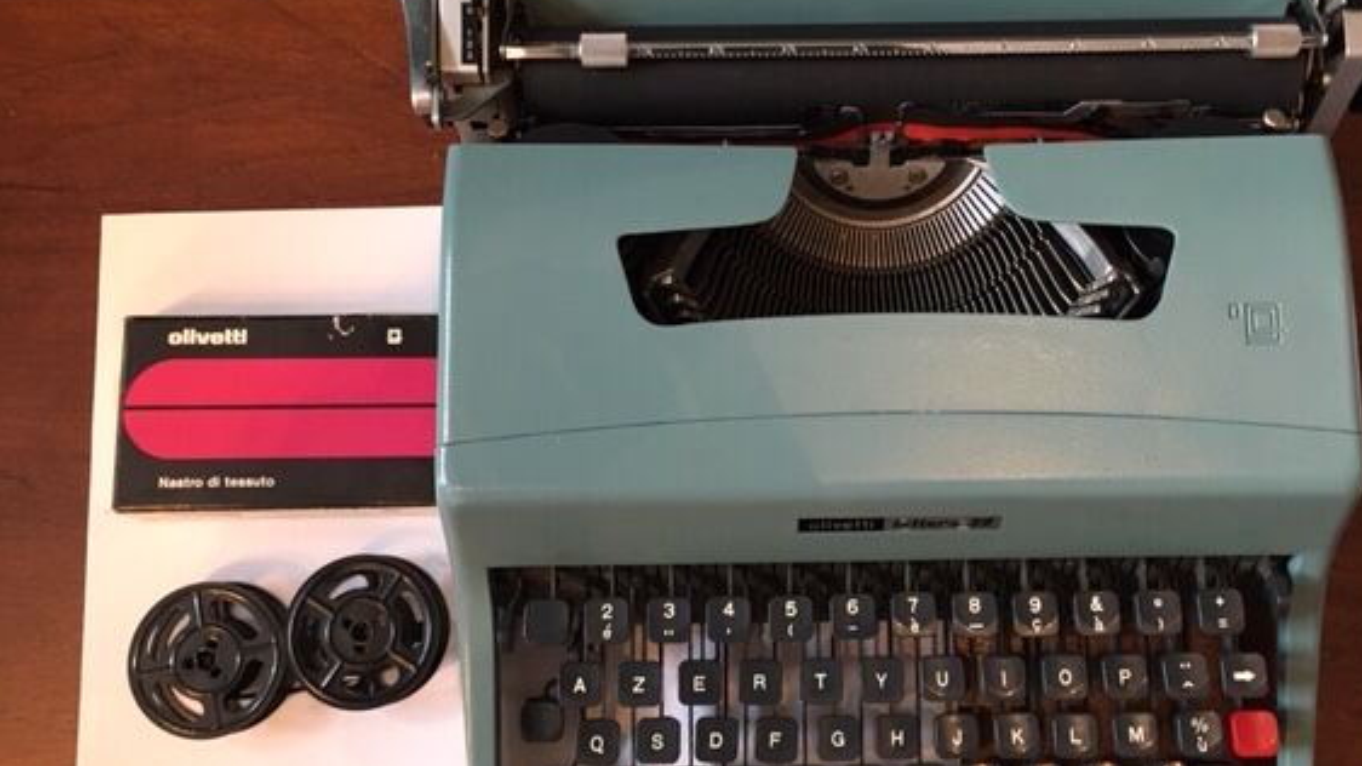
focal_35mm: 36
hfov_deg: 55.1
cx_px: 773
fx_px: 1300
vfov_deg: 32.8
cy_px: 371
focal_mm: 4.15
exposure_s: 1/20
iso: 200
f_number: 2.2
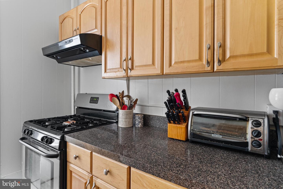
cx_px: 142
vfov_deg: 62.0
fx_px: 157
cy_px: 94
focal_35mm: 20
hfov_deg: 84.0
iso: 200
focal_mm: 20
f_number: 8
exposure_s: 15
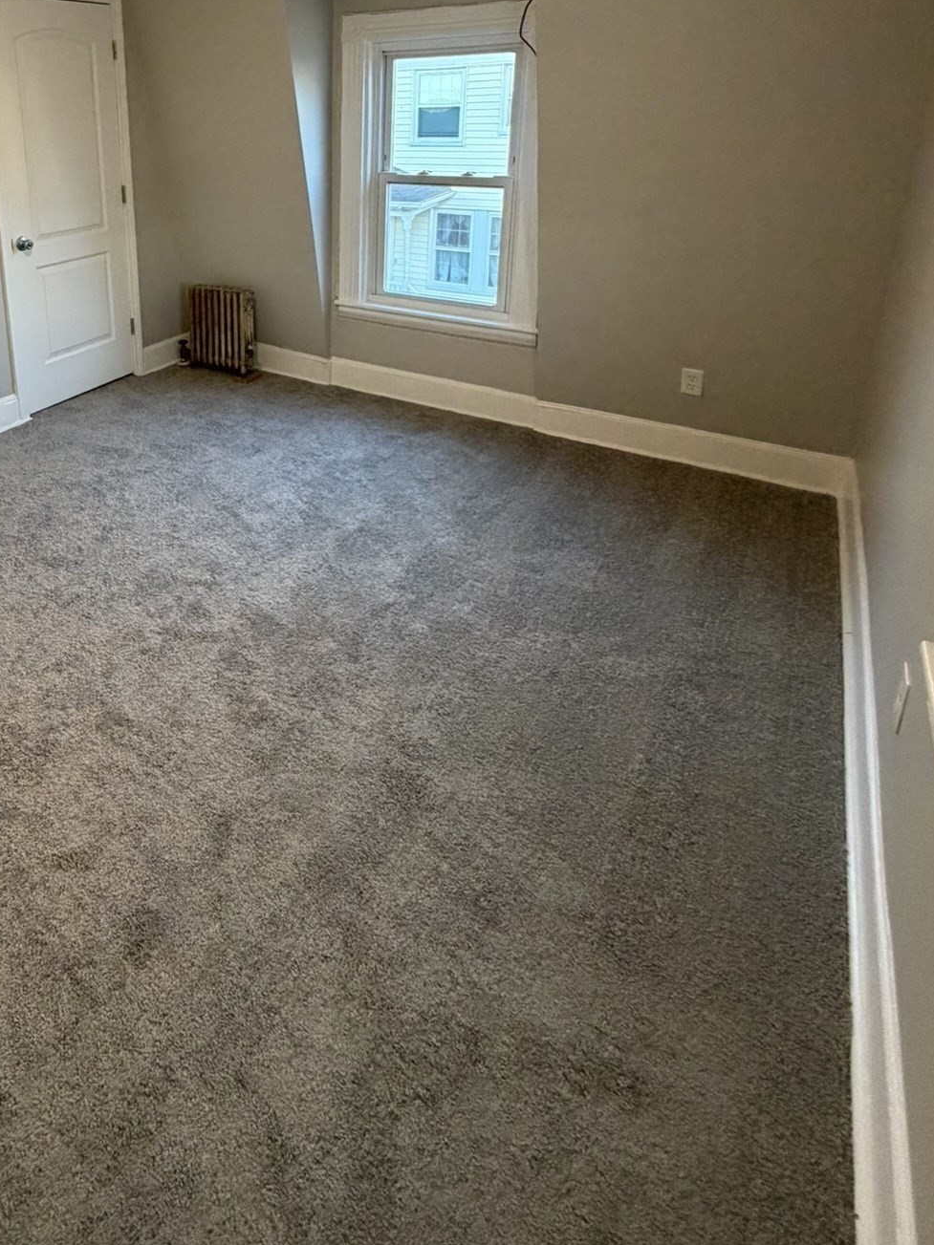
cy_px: 308
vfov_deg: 71.1
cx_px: 206
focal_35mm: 22
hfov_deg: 57.2
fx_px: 792
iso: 400
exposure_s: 1/60
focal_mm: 2.22
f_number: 2.2
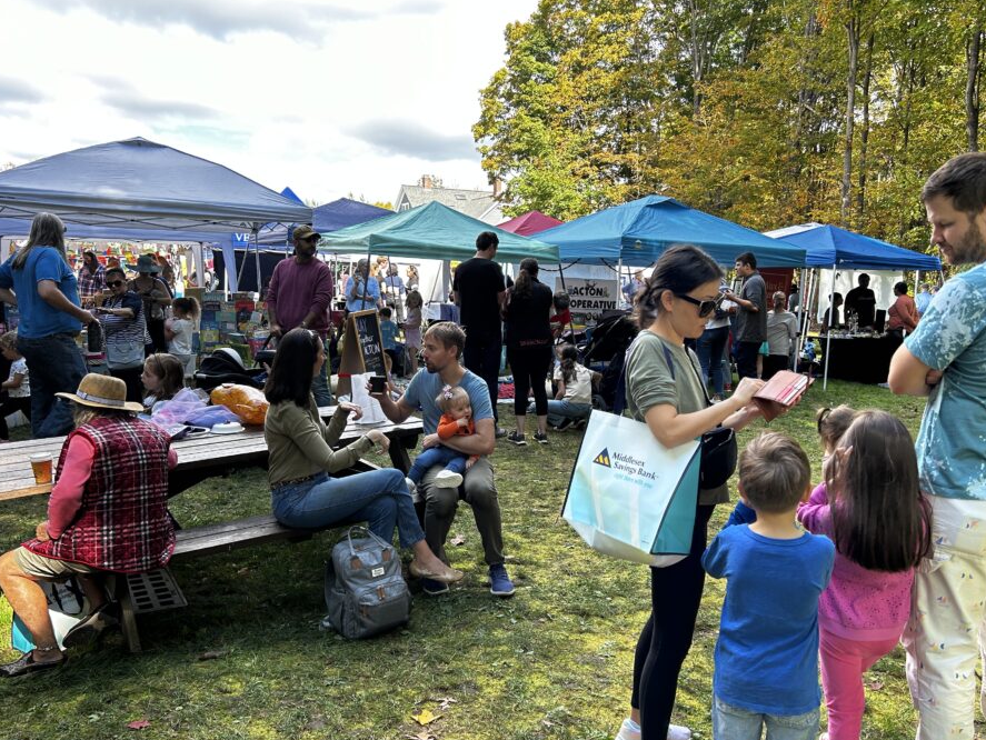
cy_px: 383
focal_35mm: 30
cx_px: 498
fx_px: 855
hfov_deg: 59.9
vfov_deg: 46.8
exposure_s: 1/448
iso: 50
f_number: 1.5
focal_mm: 5.7
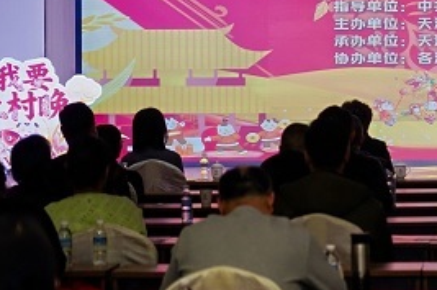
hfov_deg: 9.7
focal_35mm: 210
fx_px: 2545
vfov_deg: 6.5
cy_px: 44
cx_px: 535
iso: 500
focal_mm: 70
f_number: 4
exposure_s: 1/200
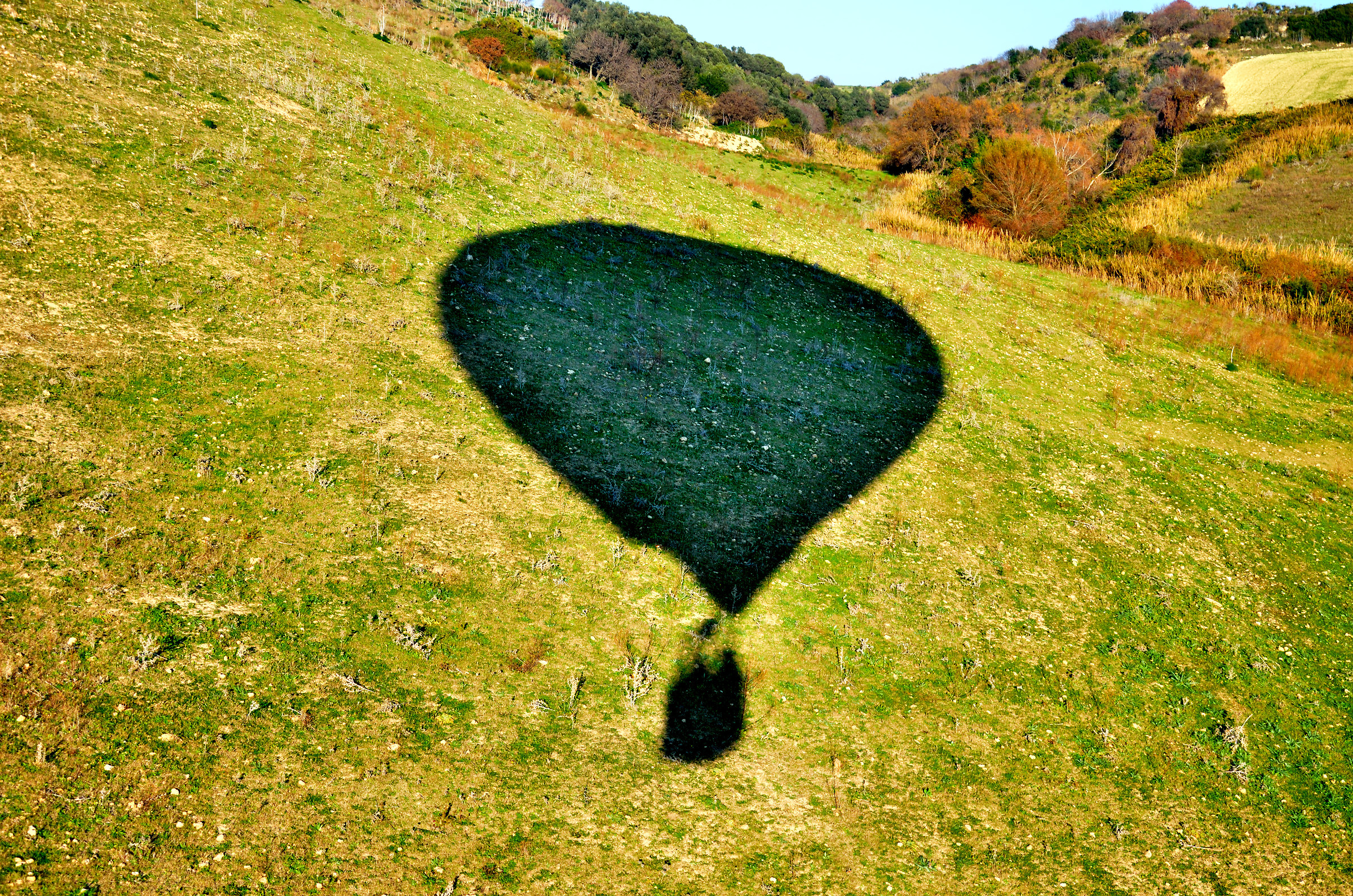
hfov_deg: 41.2
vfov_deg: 27.9
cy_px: 448
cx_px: 676
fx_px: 1800
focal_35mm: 48
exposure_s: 1/200
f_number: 7.1
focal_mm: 32
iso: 200
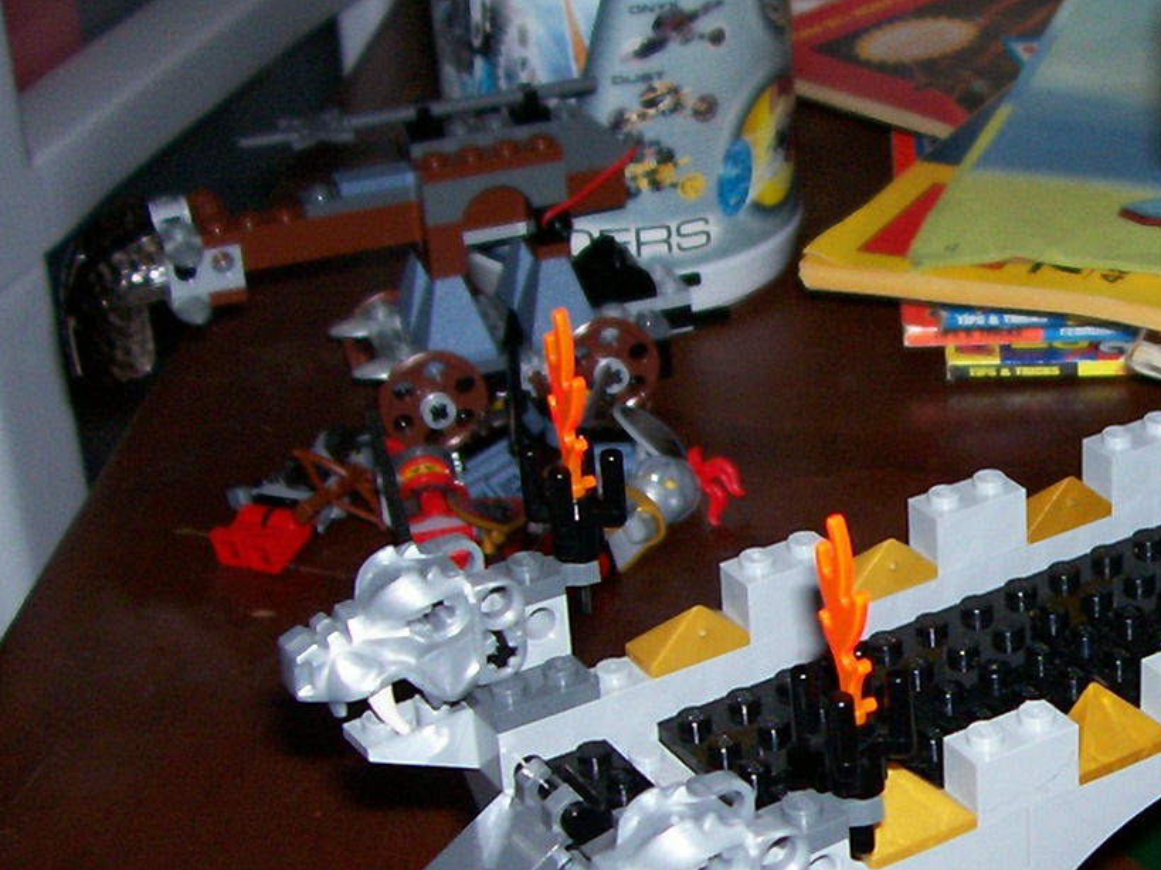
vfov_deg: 17.3
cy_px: 599
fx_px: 2850
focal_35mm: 85
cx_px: 1123
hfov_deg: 22.3
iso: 80
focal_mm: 5.6
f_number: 2.7
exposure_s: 1/64
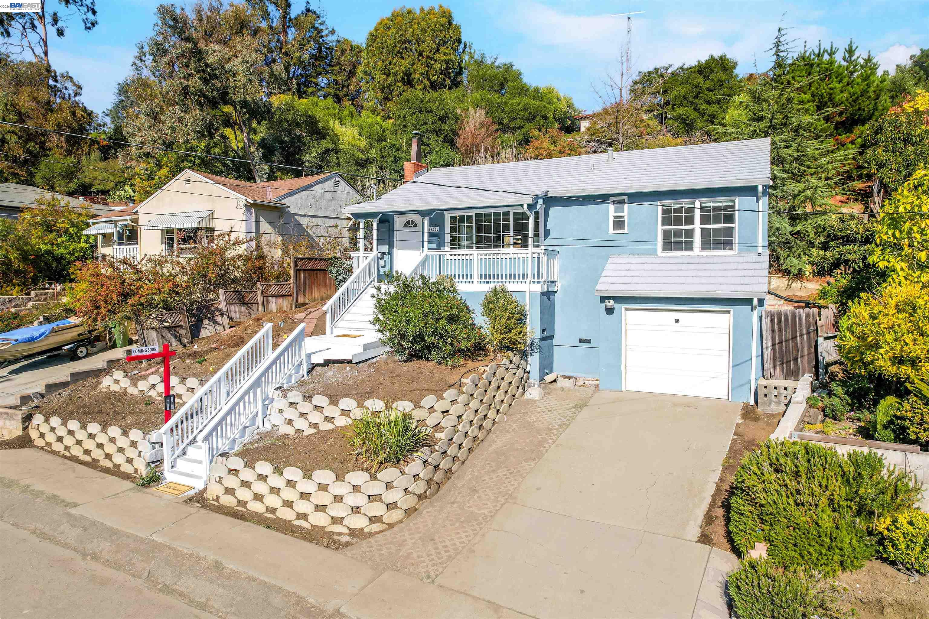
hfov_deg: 78.6
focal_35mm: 22
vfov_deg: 57.2
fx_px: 568
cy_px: 310
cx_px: 464
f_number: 2.8
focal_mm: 8.38
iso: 110
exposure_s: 1/2500
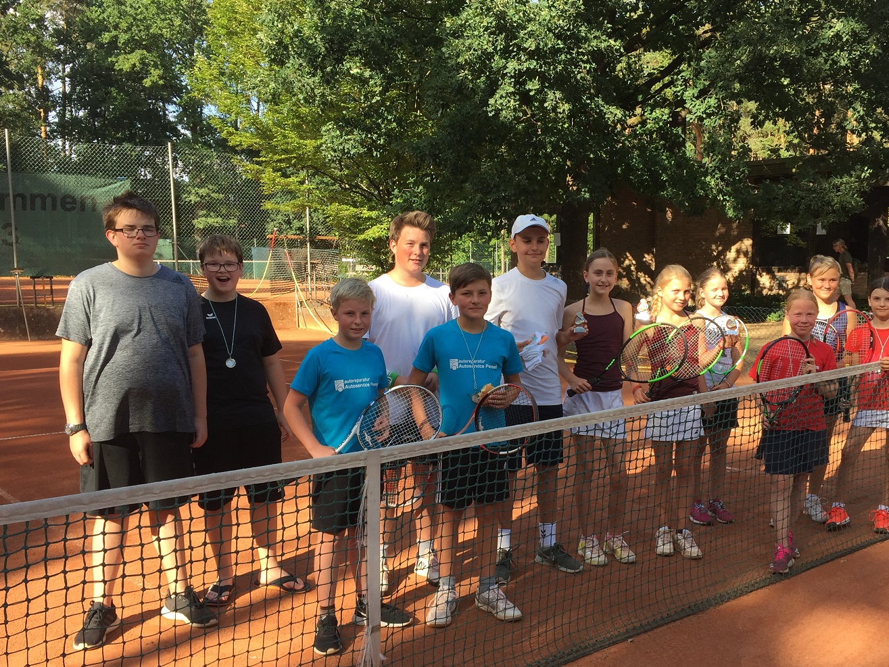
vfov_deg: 39.6
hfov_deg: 51.1
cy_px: 376
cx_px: 529
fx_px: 924
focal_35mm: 36
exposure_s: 1/482
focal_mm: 4.15
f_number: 2.2
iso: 32
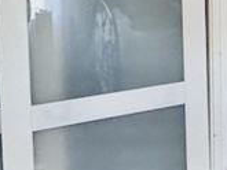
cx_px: 367
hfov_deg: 18.9
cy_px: -51
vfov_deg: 16.1
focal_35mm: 87
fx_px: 571
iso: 800
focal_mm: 2.22
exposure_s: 1/60
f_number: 2.2
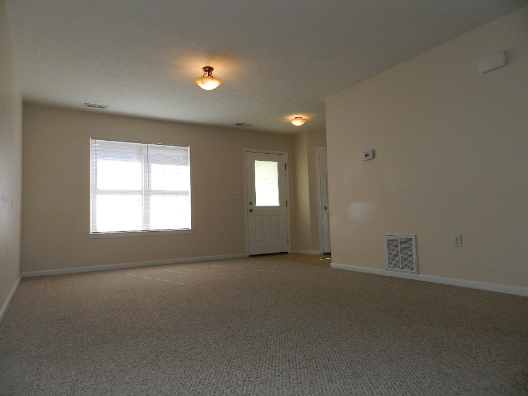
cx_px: 264
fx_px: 351
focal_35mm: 23
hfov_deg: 73.9
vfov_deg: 58.9
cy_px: 198
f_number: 3.4
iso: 160
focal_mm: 4
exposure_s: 1/200
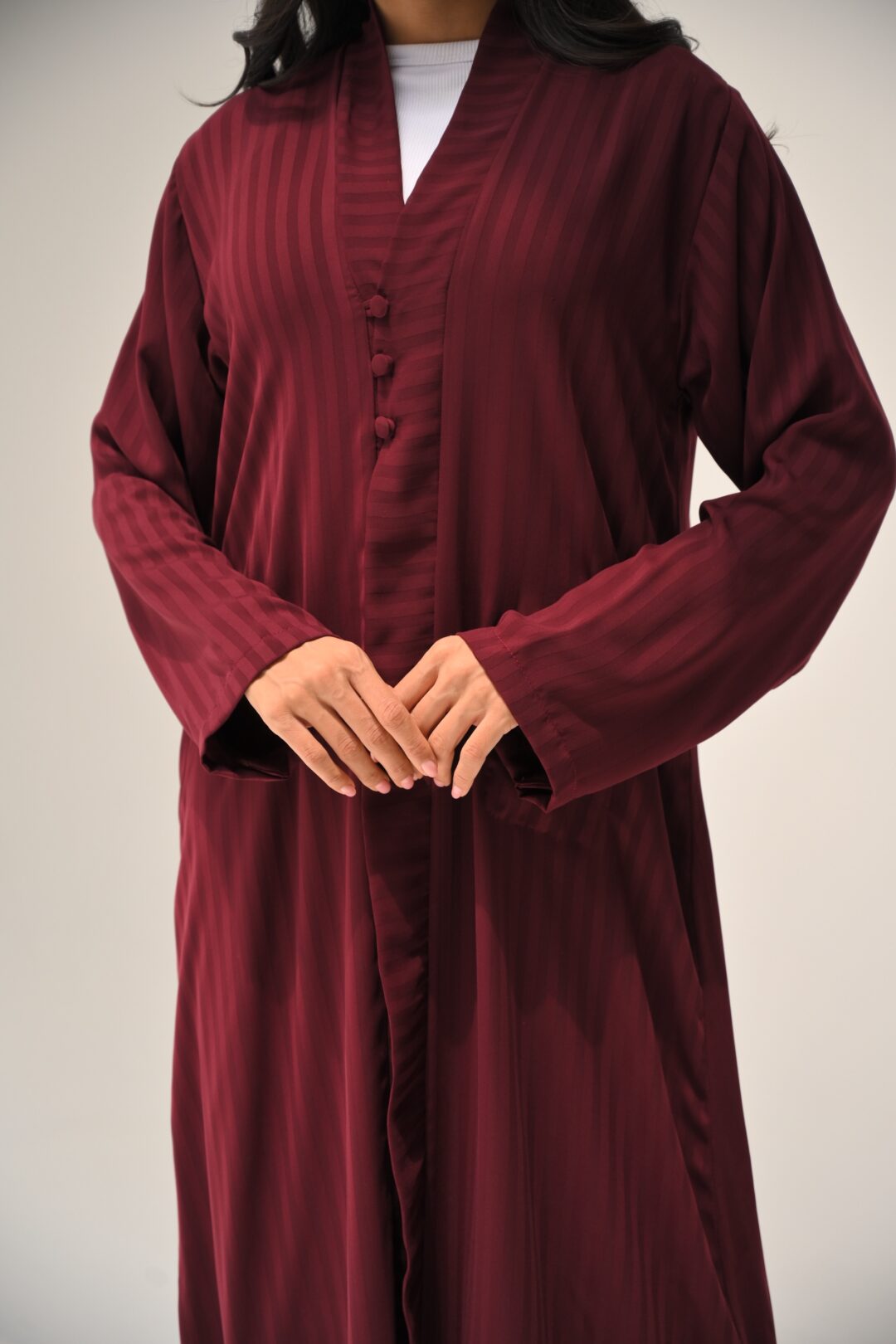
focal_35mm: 68
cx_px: 448
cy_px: 672
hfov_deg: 20.0
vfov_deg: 29.7
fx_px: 2538
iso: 200
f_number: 4
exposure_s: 1/1250
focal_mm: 68
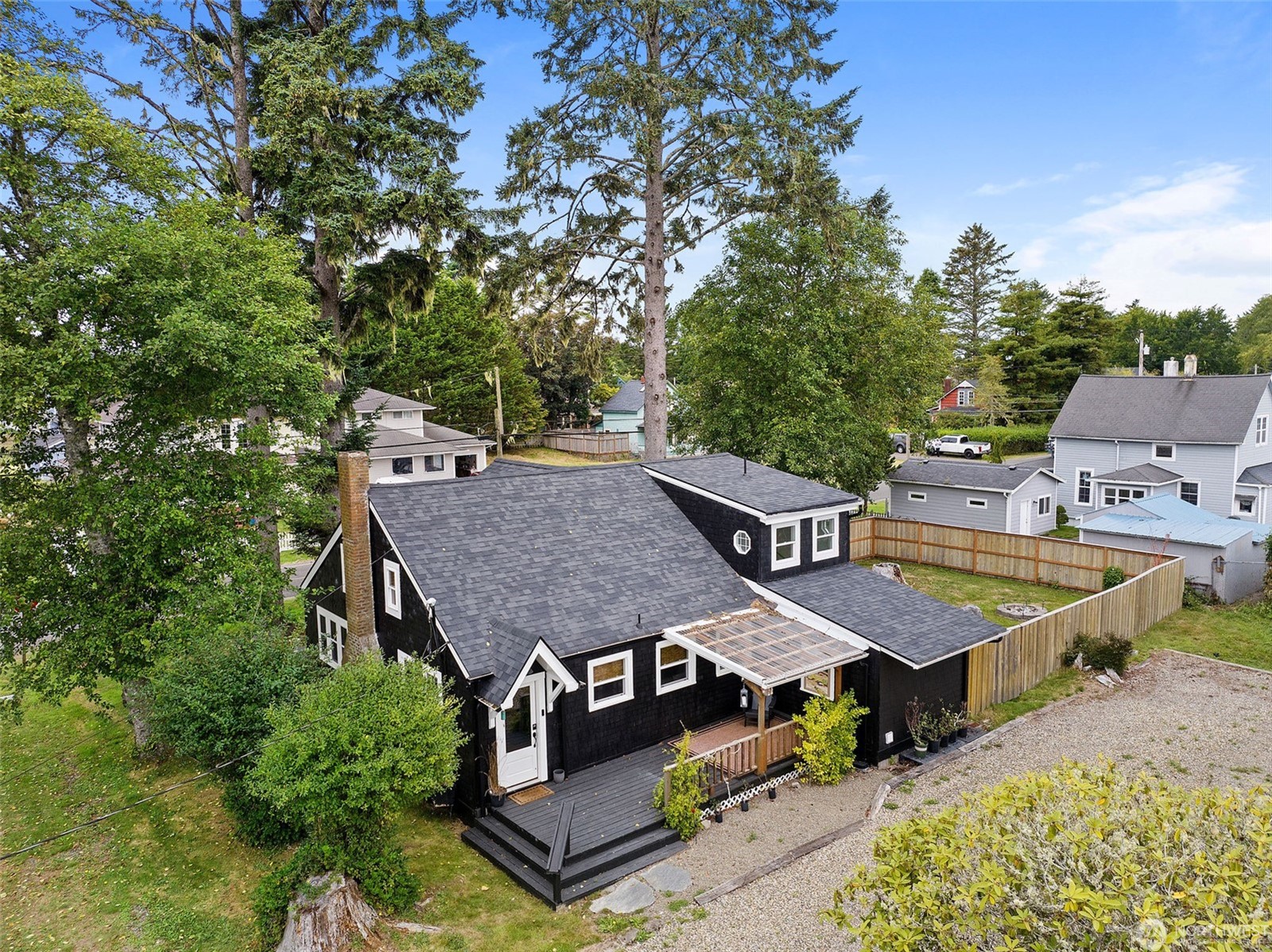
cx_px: 636
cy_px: 476
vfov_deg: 56.8
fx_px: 881
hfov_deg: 71.6
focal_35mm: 24
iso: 320
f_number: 2.8
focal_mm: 12.29
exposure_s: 1/1250
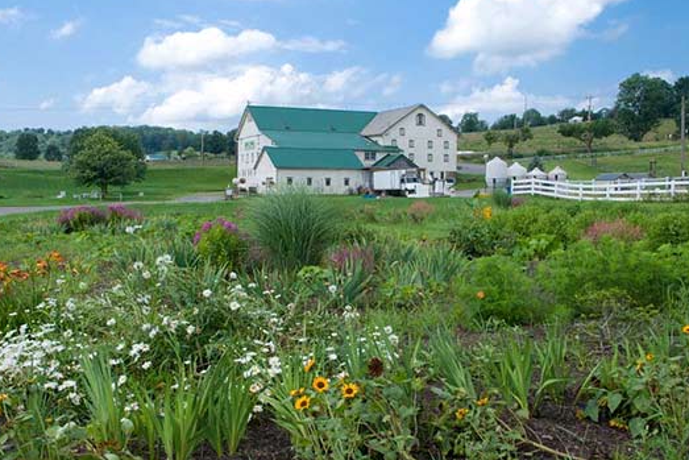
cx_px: 325
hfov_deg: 46.8
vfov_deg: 32.2
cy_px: 242
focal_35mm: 42
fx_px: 795
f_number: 11
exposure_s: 1/400
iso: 400
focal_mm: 25
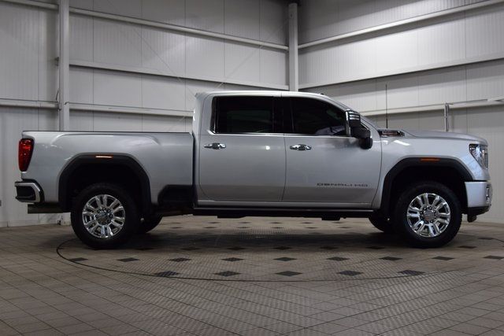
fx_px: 567
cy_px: 168
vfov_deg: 33.0
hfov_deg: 47.9
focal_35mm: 40
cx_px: 252
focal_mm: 27
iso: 400
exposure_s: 1/30
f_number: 7.1
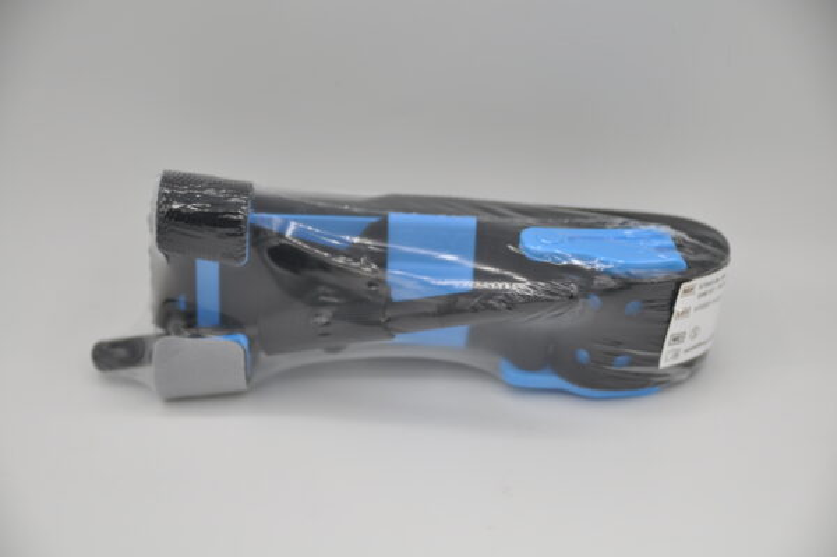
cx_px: 418
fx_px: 1742
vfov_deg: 18.2
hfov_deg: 27.0
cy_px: 278
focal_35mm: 75
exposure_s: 1/1000
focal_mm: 50
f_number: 2.8
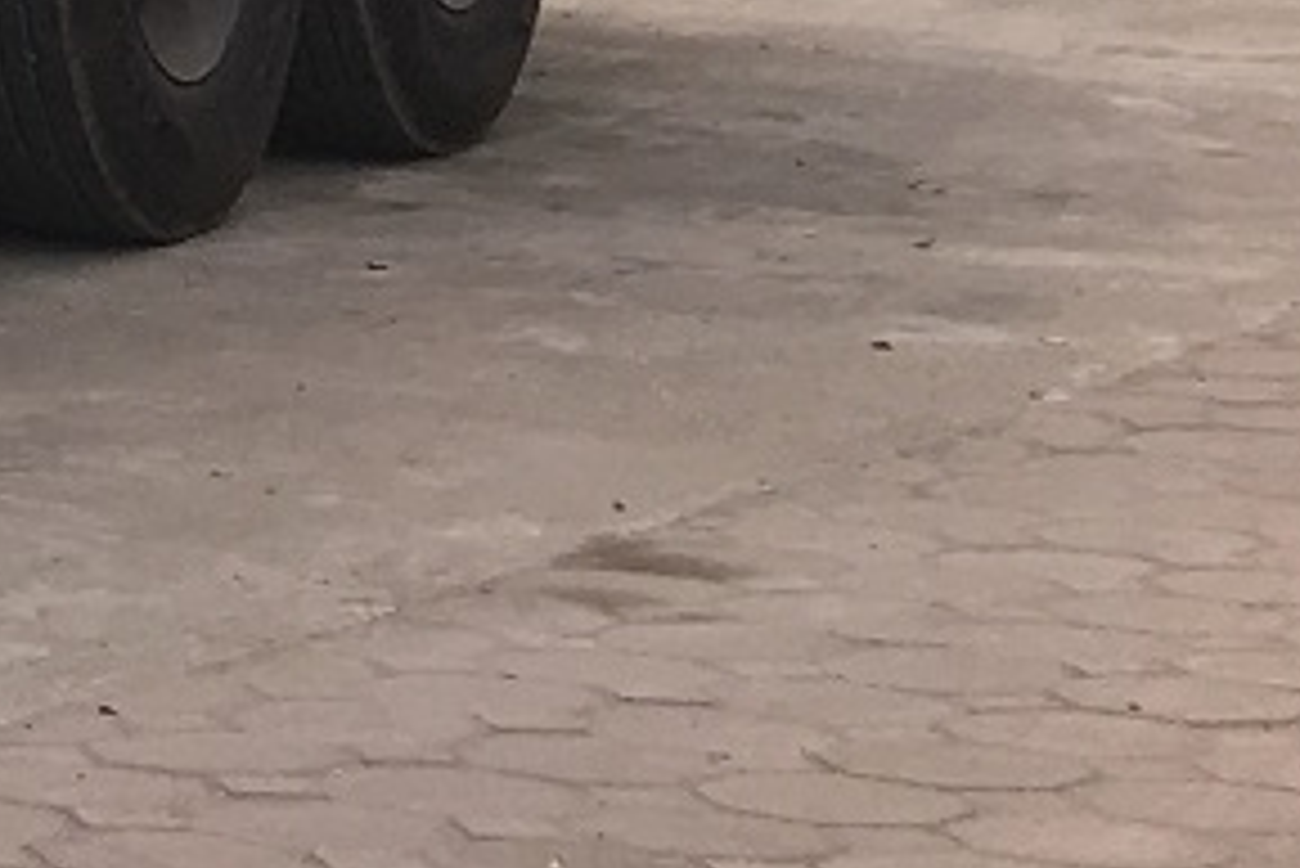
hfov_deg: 8.9
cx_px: -2645
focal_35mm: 188
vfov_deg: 7.1
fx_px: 6792
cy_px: -801
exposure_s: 1/718
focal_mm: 4.15
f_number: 2.2
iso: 25
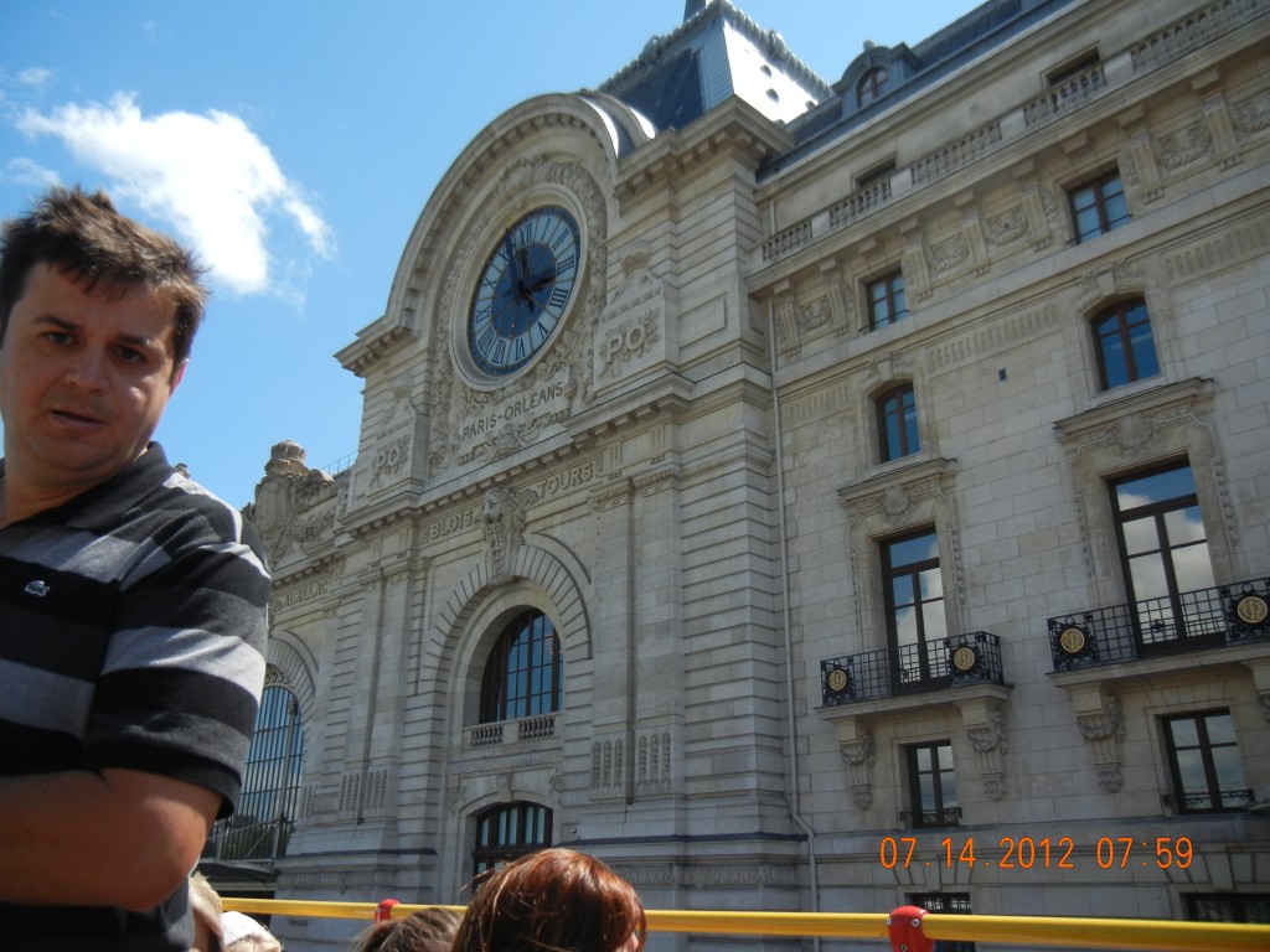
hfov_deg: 60.0
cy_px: 476
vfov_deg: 46.8
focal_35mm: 30
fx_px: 1101
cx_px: 635
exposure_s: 1/304
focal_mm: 5.4
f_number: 7
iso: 160
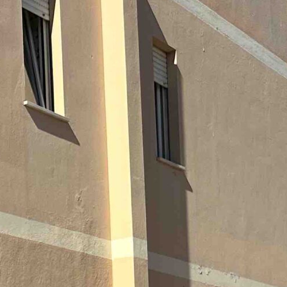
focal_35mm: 109
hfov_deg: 13.8
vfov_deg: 14.4
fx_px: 1022
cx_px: -271
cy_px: 482
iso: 80
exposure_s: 1/5000
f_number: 1.78
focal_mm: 6.86
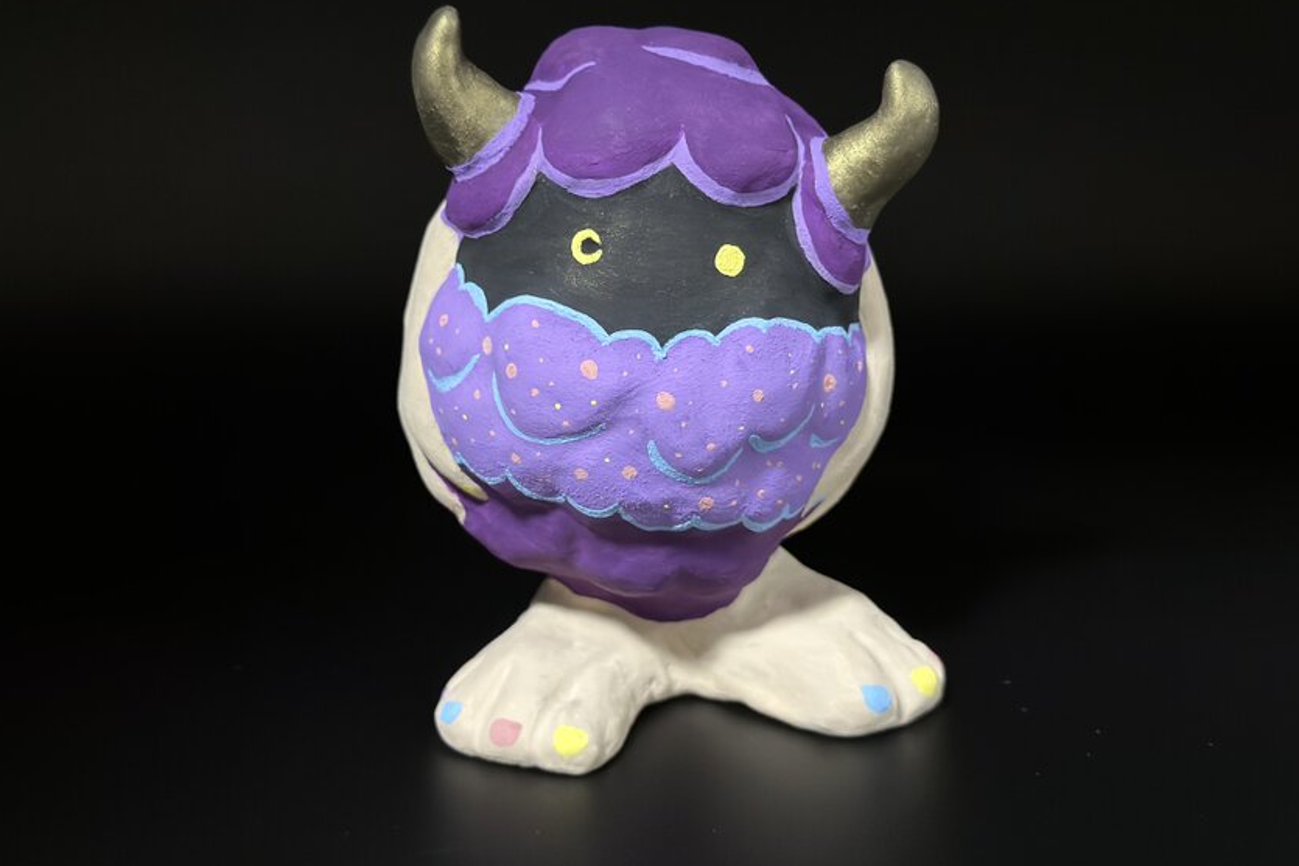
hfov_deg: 38.9
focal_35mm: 51
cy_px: 376
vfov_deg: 26.5
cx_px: 654
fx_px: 1840
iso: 400
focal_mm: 6.86
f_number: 1.78
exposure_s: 1/56
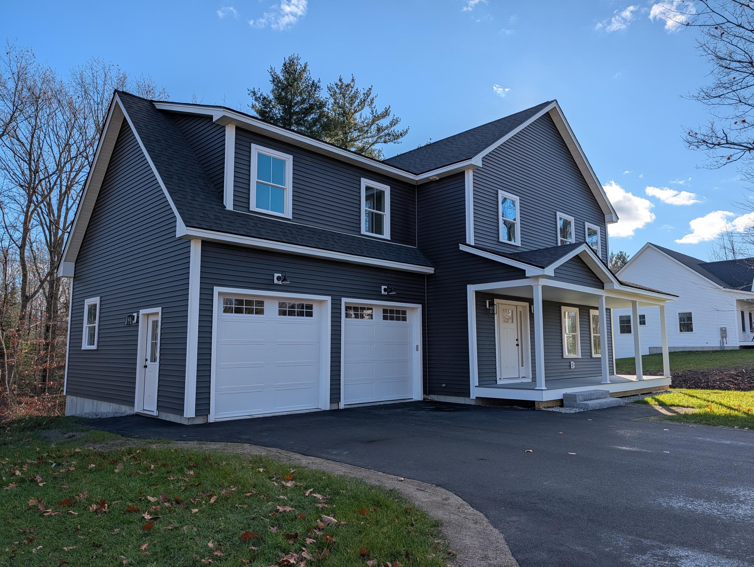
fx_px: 523
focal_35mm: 24
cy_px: 284
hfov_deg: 71.5
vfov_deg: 56.9
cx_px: 377
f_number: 1.68
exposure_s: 1/1645
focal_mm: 6.9
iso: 21
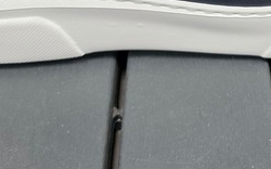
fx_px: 576
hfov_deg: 26.1
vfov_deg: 15.4
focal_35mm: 78
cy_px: -87
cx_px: 210
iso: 320
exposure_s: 1/100
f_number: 1.7
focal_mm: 6.3
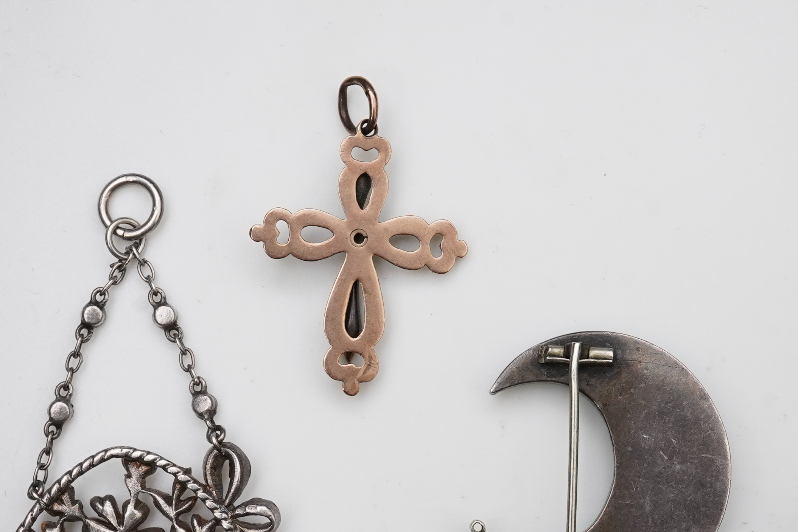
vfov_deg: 16.1
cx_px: 399
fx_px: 1862
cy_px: 481
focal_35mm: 84
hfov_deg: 24.2
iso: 500
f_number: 20
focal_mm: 30
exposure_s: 1/125
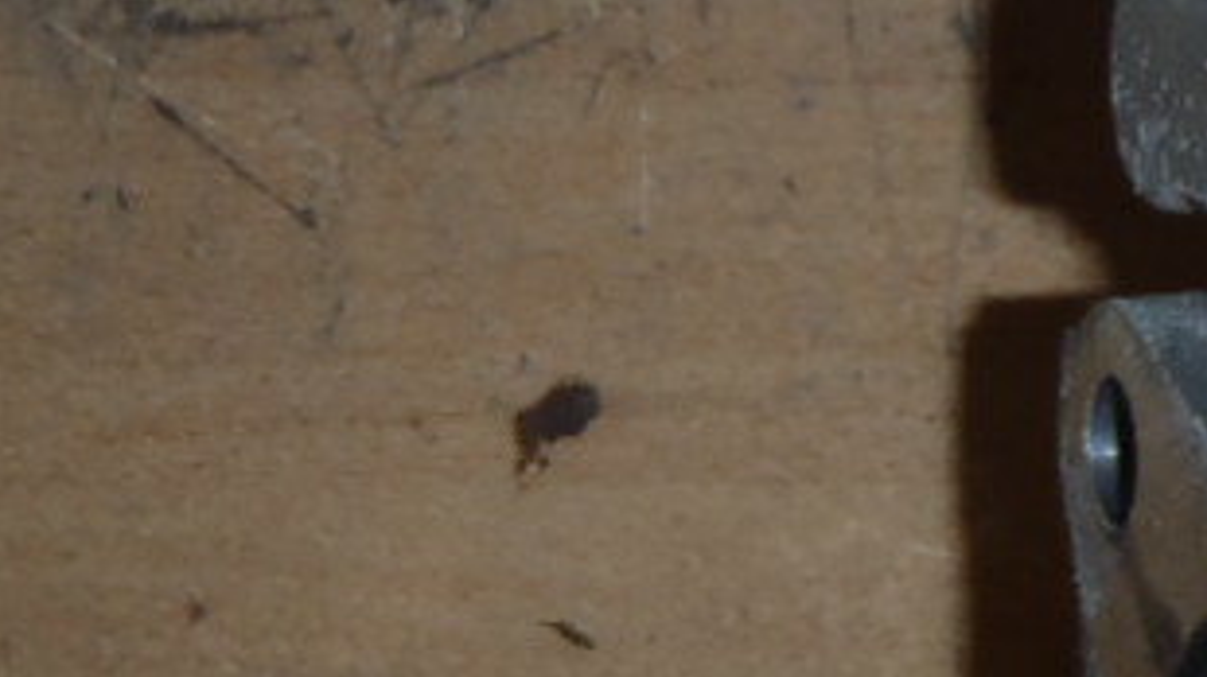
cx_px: 1647
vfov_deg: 7.1
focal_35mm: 171
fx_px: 5470
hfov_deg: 12.2
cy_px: 89
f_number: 4.6
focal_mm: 6.83
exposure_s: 1/40
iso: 100
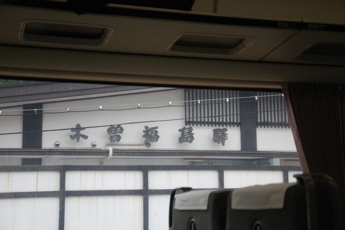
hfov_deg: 31.9
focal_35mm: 63
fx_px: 604
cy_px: 115
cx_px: 172
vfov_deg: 21.6
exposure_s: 1/100
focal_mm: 42
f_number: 5
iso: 400
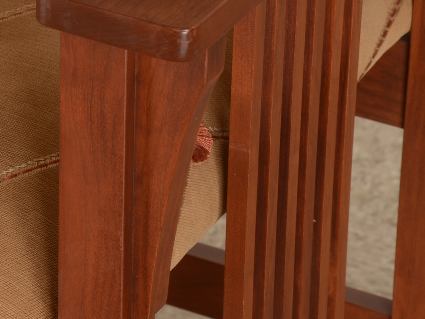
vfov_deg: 5.1
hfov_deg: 6.8
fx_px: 3548
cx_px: 73
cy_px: 138
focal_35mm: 289
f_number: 13
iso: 125
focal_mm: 105
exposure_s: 1/125
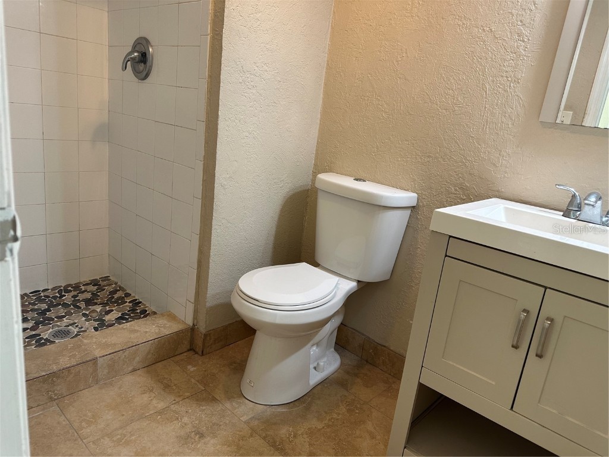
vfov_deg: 56.8
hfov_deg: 71.6
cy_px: 228
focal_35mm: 24
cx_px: 304
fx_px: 422
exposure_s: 1/120
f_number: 1.78
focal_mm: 6.86
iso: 160
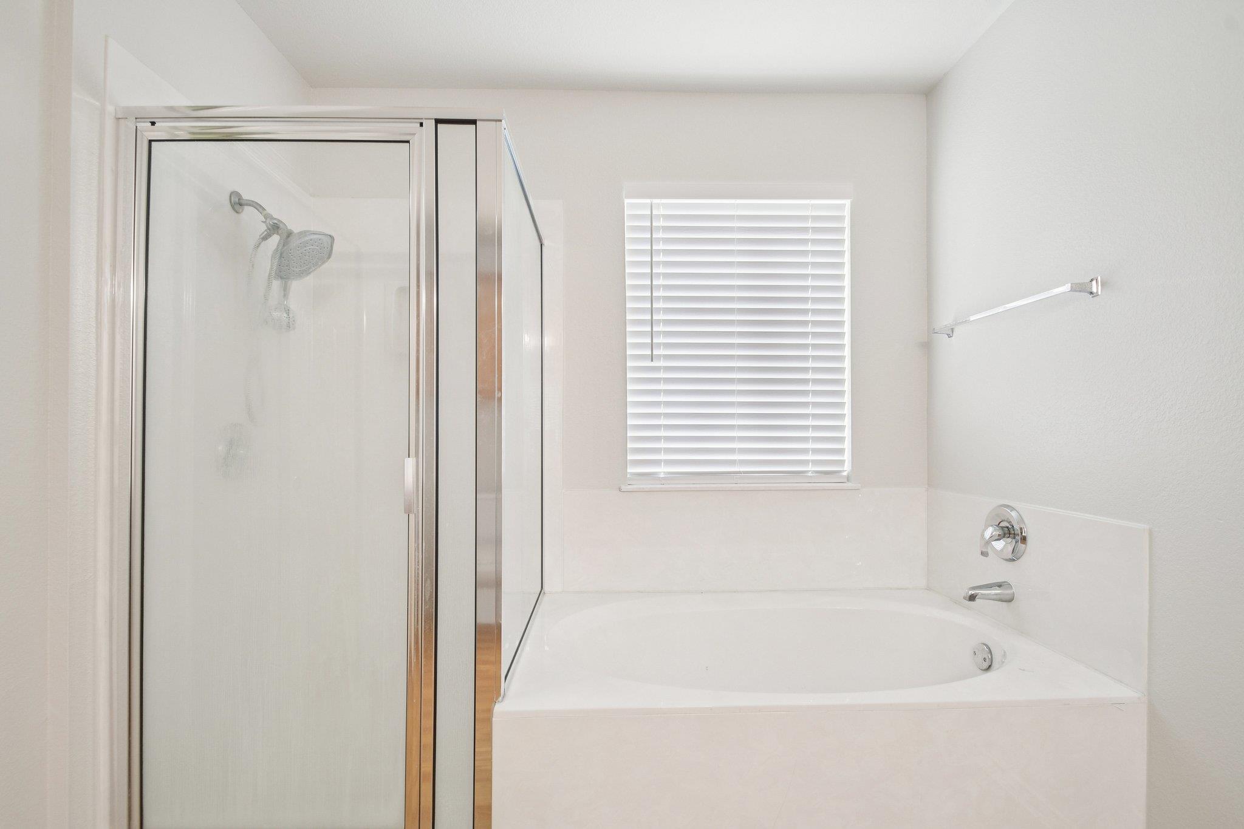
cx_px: 622
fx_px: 518
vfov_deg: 77.3
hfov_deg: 100.4
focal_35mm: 15
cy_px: 414
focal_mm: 10
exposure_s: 1/13
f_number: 8
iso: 400
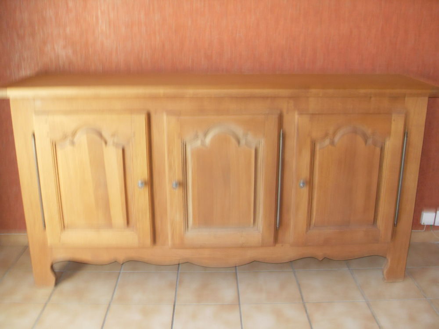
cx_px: 220
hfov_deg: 52.6
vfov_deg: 40.7
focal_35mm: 35
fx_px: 444
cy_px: 164
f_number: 2.8
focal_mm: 6.3
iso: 200
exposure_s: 1/45
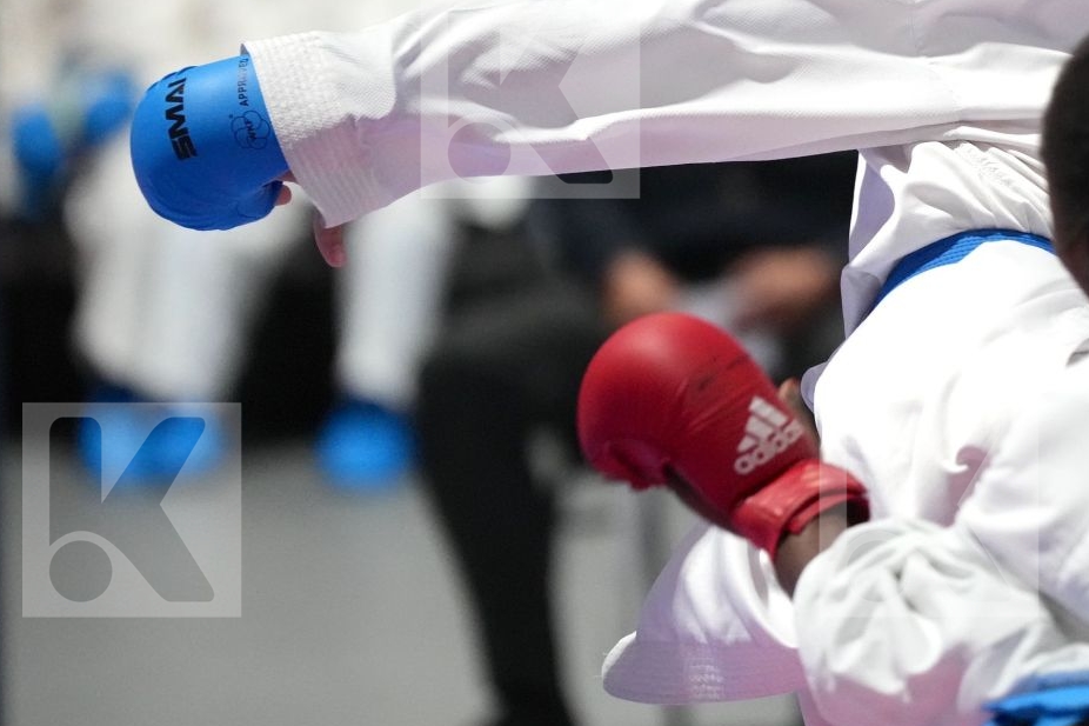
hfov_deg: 5.4
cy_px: 92
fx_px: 11583
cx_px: 929
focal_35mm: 383
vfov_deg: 3.6
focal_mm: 197
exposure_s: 1/800
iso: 8000
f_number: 2.8
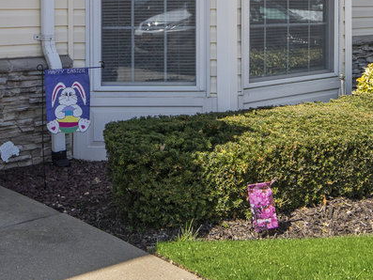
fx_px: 668
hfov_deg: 31.2
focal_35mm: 62
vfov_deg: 22.3
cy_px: -31
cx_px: 194
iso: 125
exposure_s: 1/500
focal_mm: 16
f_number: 5.6
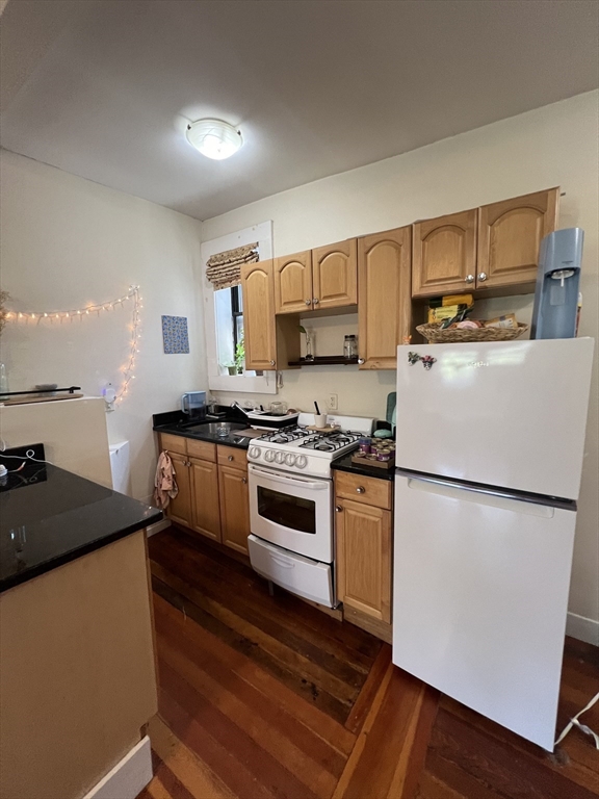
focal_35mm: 13
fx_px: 300
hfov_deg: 89.9
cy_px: 400
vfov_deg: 106.2
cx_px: 300
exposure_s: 1/60
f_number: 1.8
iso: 250
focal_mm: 1.57
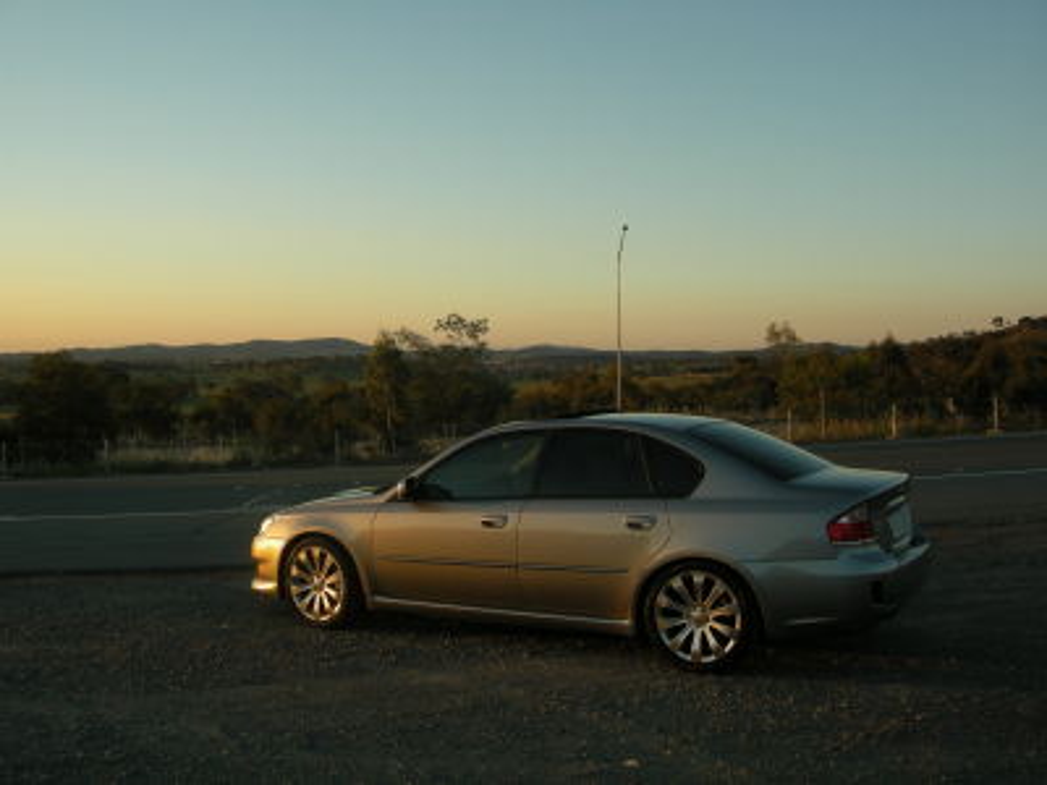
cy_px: 392
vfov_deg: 39.7
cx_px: 524
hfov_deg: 51.4
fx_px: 1089
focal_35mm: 36
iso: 64
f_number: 3.8
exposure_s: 1/114
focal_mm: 7.5
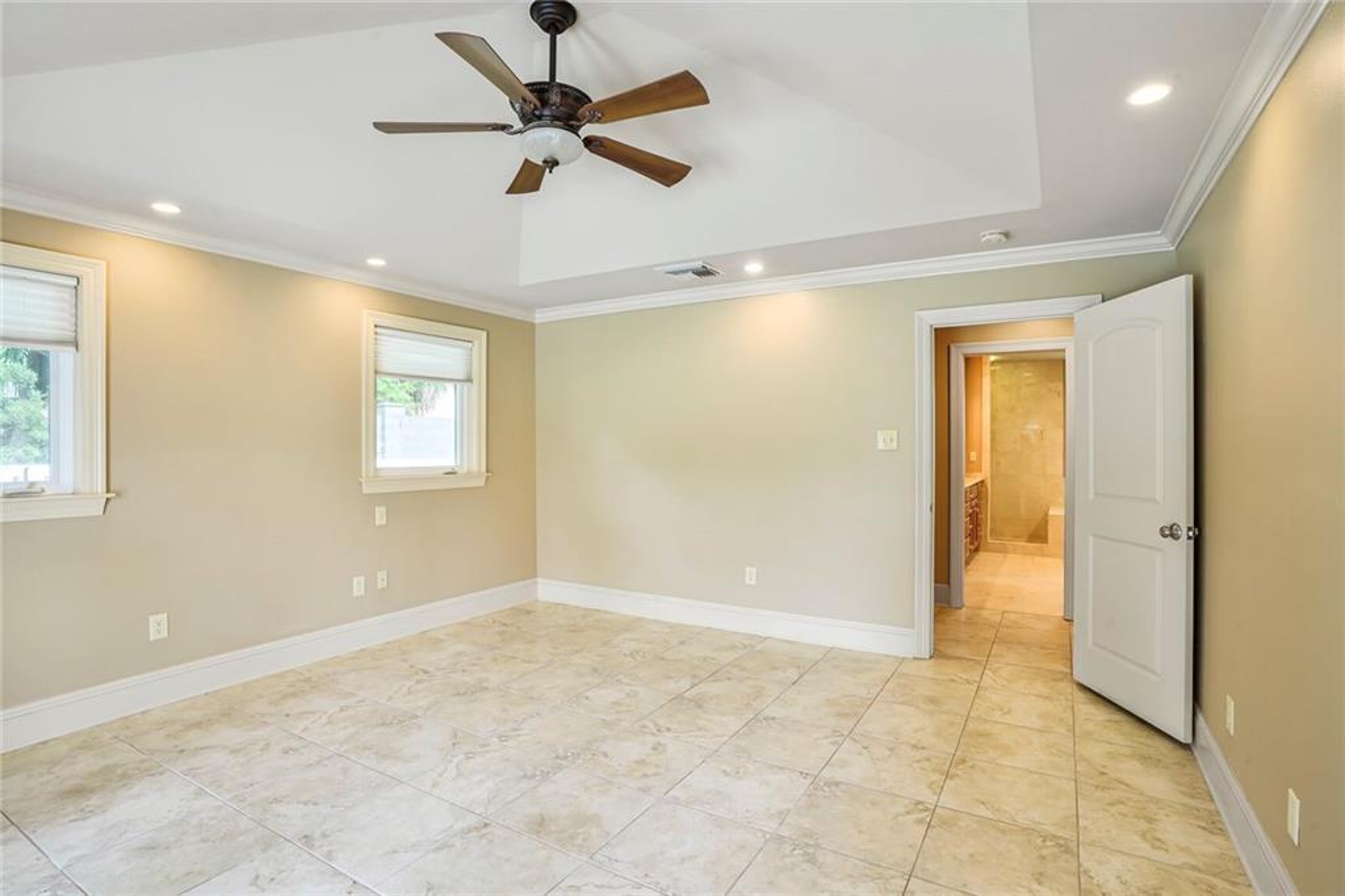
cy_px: 448
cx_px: 672
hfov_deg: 93.3
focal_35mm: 17
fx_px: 635
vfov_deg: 70.4
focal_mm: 17
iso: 800
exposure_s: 1/4
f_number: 11
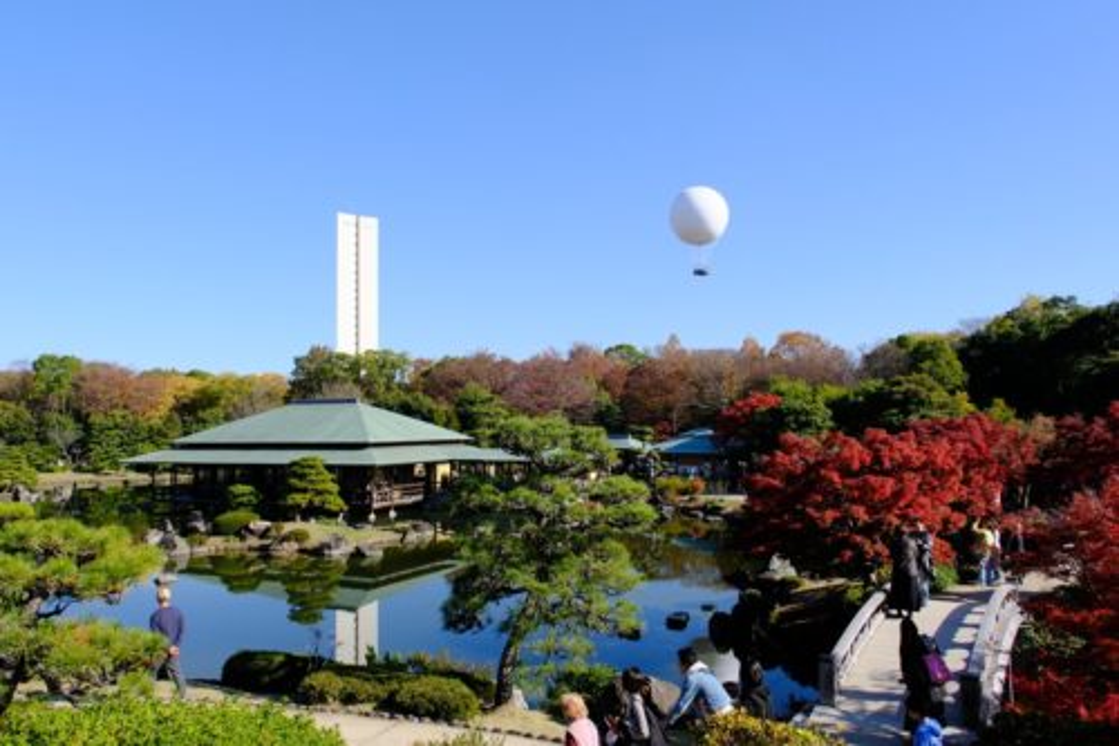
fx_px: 839
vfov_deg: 47.9
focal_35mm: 27
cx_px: 560
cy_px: 373
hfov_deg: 67.4
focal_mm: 18
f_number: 11
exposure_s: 1/220
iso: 320
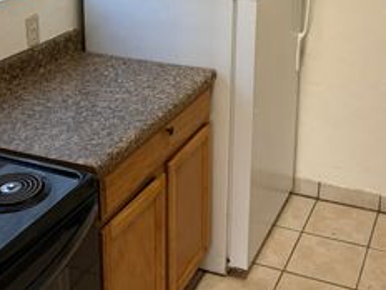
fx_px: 624
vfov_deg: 25.0
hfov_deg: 34.3
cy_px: 6
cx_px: 213
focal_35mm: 56
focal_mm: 5.96
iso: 320
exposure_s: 1/60
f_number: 1.6
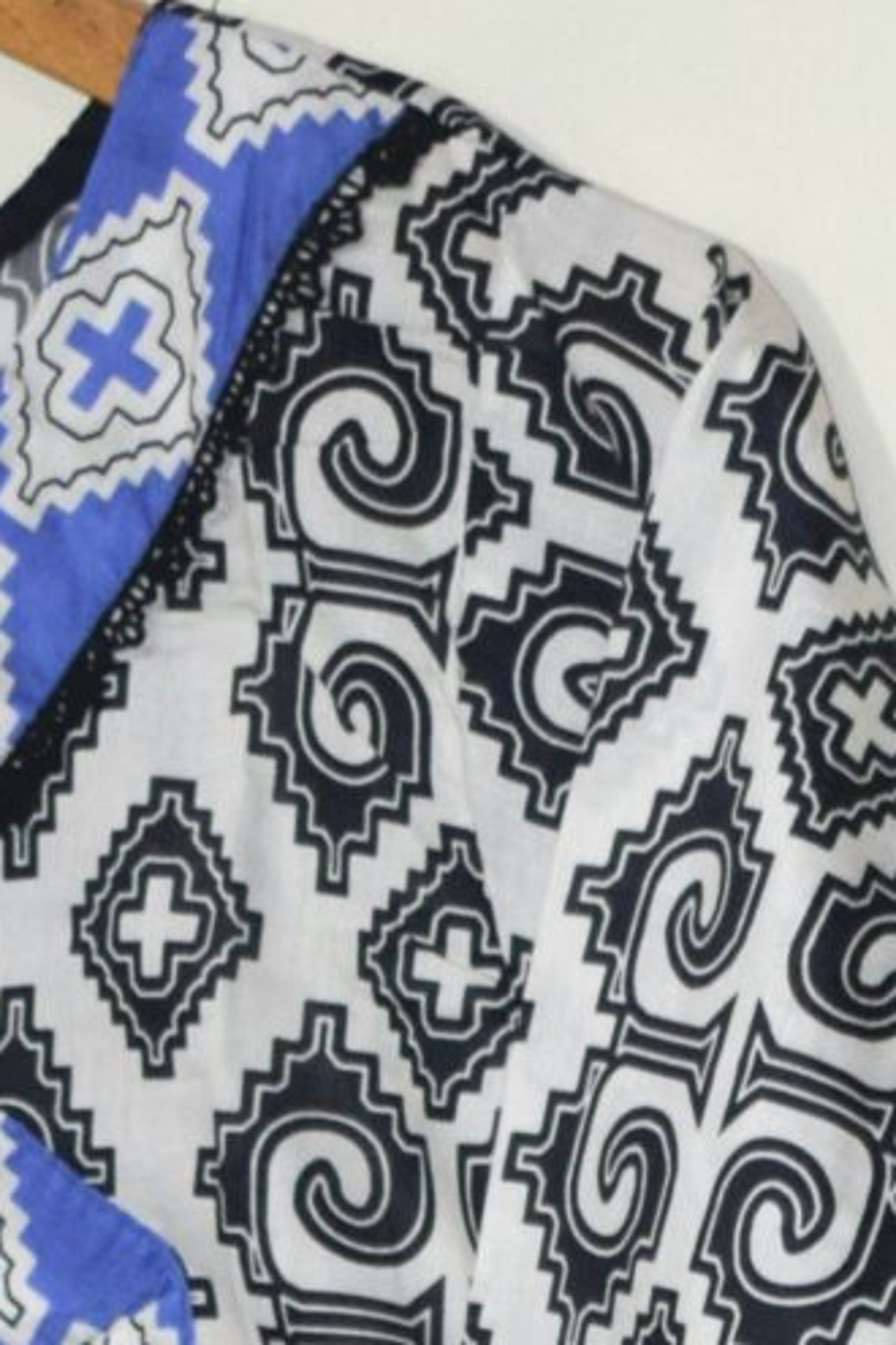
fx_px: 10138
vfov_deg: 7.4
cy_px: 2432
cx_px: 1351
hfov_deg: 5.0
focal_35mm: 272
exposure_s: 1/100
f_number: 4.8
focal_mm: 35
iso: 800
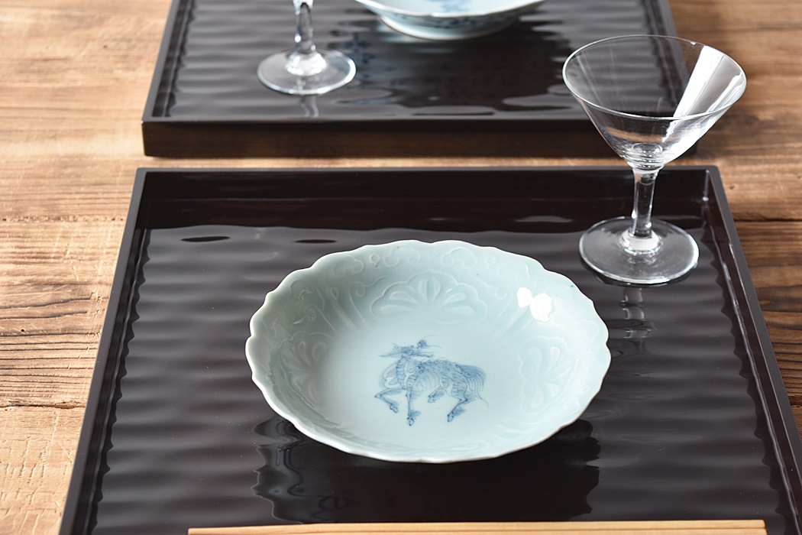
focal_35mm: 82
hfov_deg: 24.6
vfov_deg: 16.6
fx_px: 1838
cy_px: 268
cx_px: 401
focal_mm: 55
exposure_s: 1/8
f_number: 5.6
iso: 400
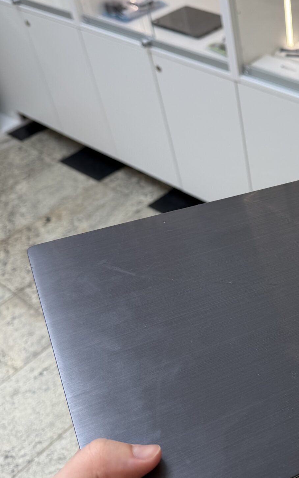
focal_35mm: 45
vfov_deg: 44.2
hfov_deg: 26.8
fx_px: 586
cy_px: 197
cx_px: 311
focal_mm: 6.76
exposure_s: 1/131
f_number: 1.78
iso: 64
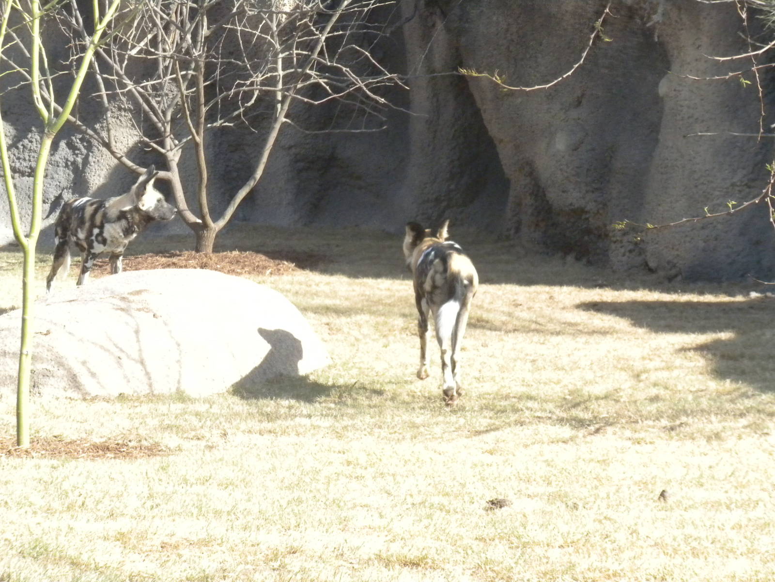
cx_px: 388
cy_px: 291
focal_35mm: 119
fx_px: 2664
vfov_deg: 12.5
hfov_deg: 16.6
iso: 400
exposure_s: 1/686
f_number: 5.1
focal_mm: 21
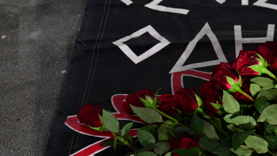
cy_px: 79
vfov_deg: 10.6
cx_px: 318
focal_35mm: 114
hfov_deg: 18.0
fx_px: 837
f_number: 3.5
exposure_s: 1/60
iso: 2000
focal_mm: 40
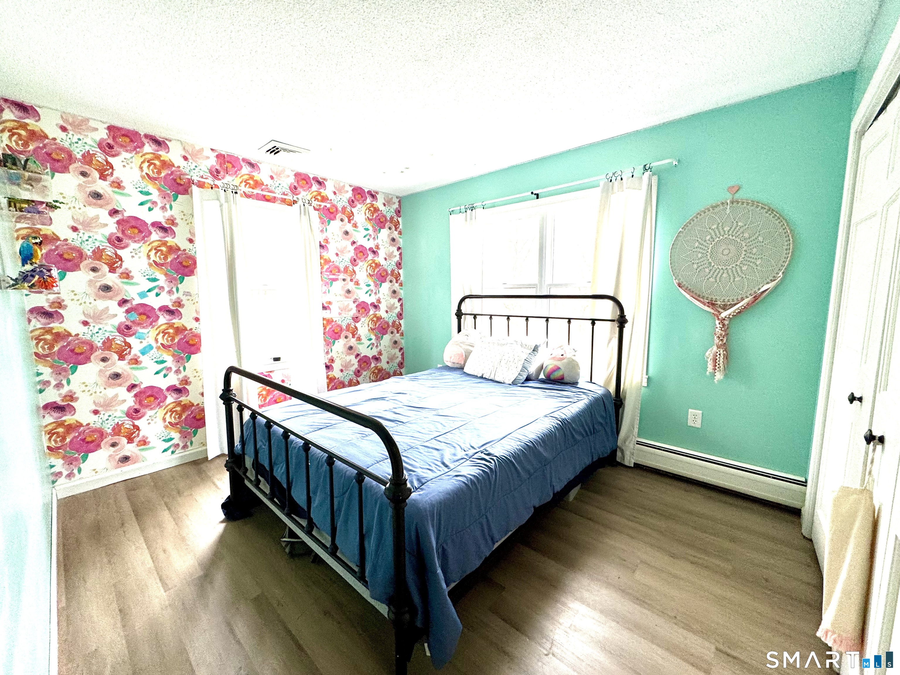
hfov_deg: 102.1
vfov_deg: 85.7
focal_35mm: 14
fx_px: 364
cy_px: 338
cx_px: 450
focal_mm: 2.22
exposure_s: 1/99
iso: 125
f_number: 2.2
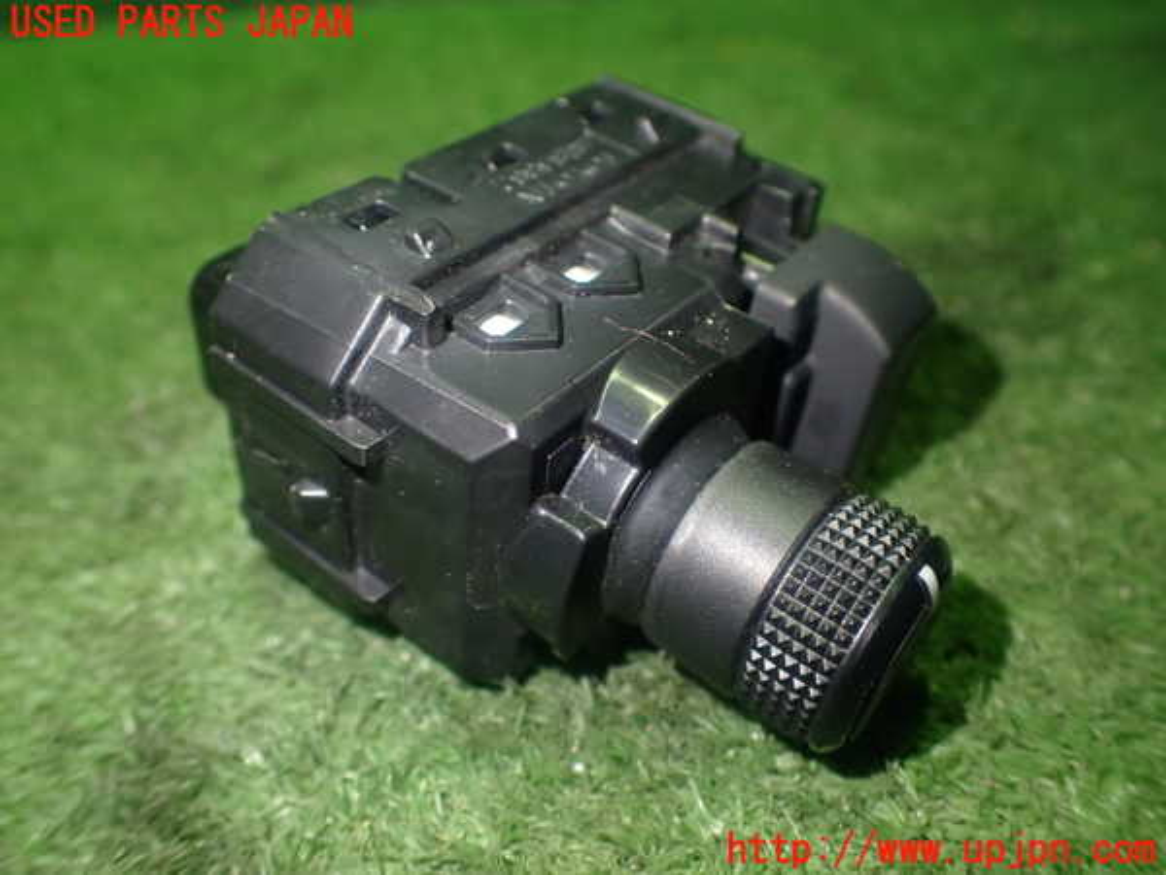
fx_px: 1011
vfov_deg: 46.8
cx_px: 583
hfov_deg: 60.0
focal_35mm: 30
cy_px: 438
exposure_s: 1/30
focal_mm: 5.4
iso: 250
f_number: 2.3
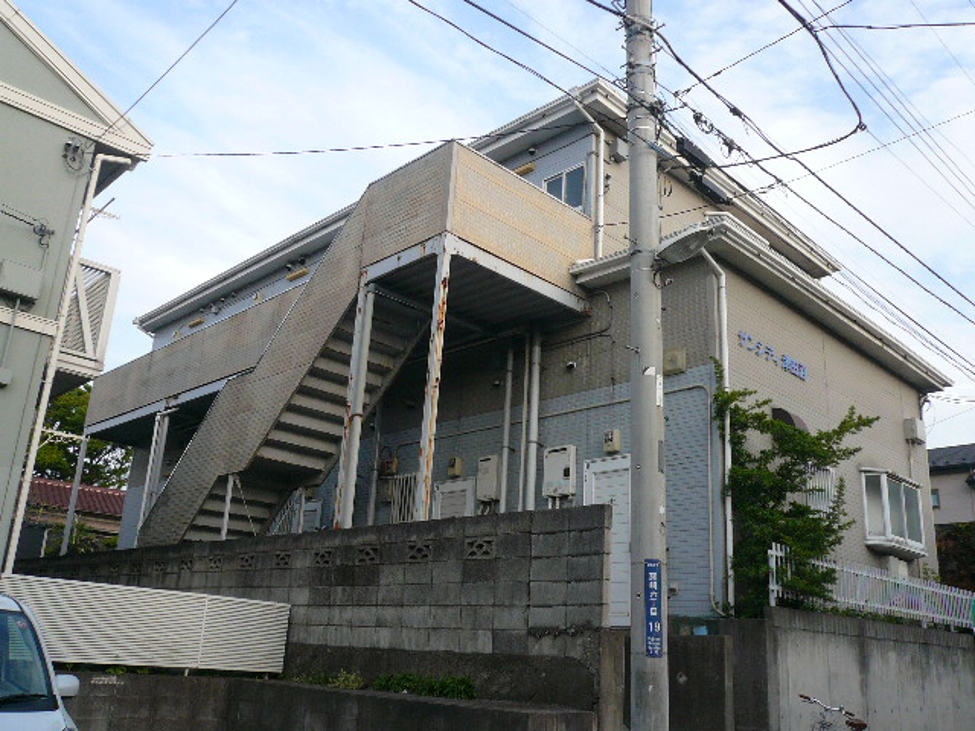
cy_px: 366
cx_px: 488
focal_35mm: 31
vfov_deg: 45.4
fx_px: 873
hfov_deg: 58.4
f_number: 2.8
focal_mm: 4.6
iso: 100
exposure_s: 1/500
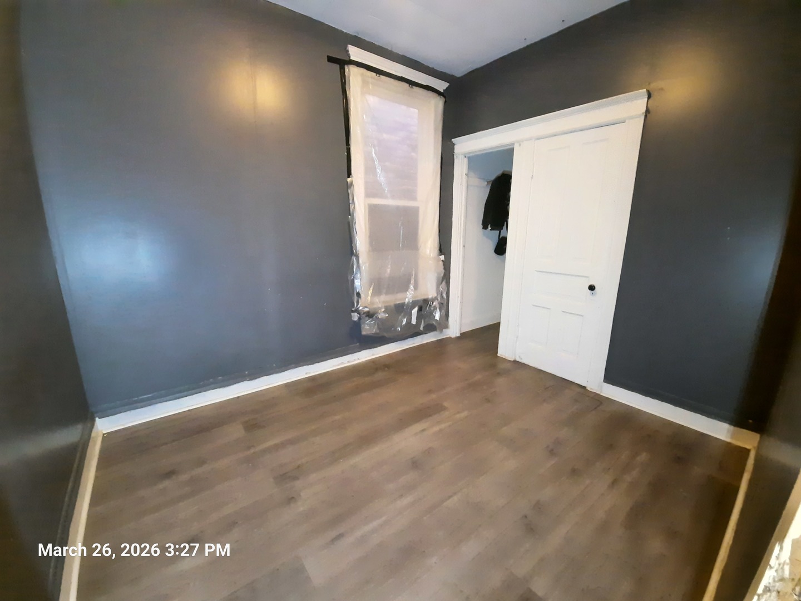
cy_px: 300
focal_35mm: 13
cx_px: 400
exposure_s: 1/20
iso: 800
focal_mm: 1.74
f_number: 2.2
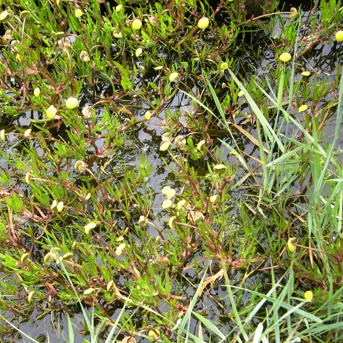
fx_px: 504
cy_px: 172
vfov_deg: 37.6
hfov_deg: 37.2
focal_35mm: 45
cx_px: 119
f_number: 2.8
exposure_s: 1/176
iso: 100
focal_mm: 8
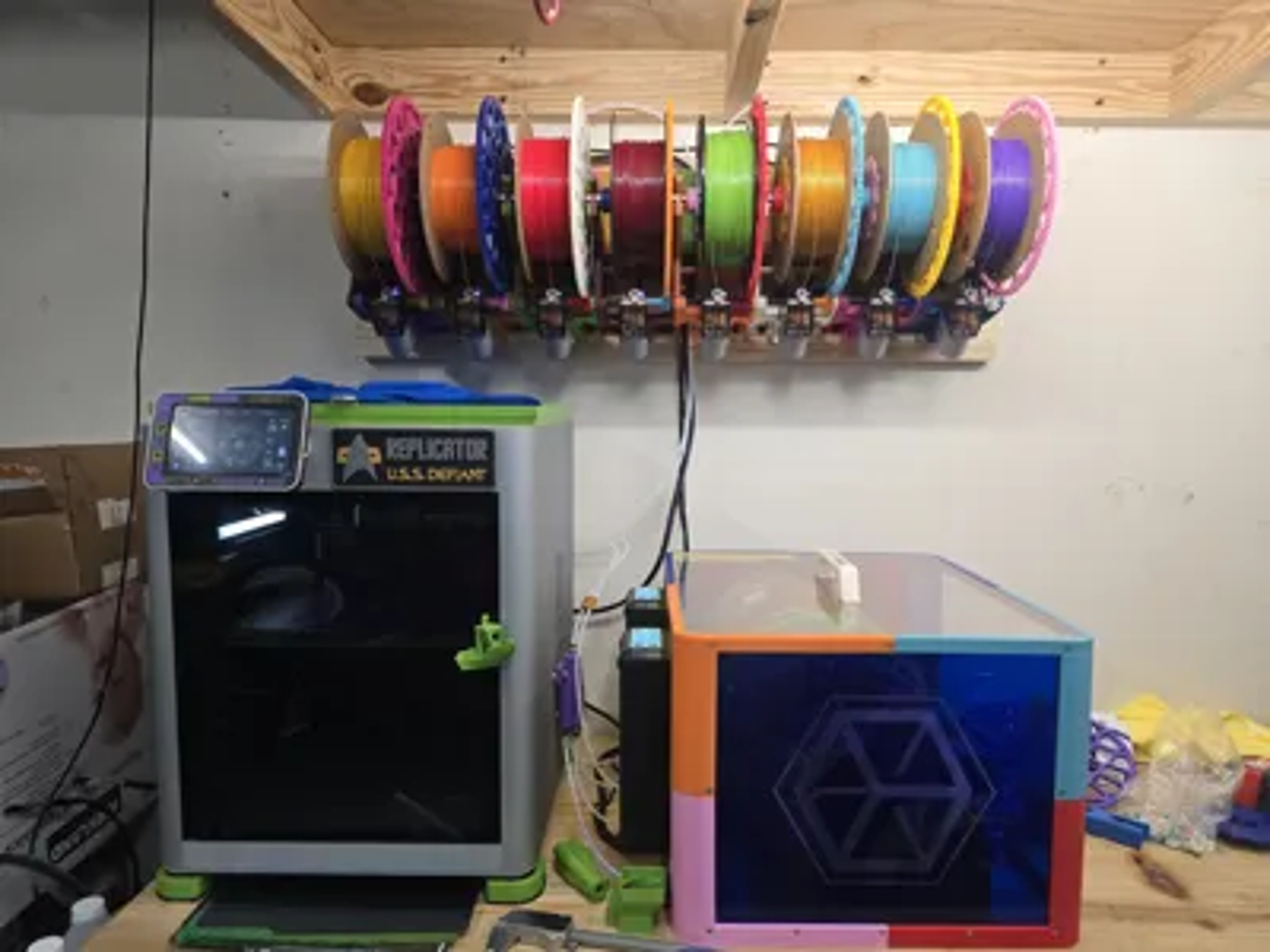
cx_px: 635
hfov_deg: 73.9
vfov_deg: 58.9
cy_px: 476
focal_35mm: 23
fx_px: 844
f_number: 1.7
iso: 160
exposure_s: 1/120
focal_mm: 6.3
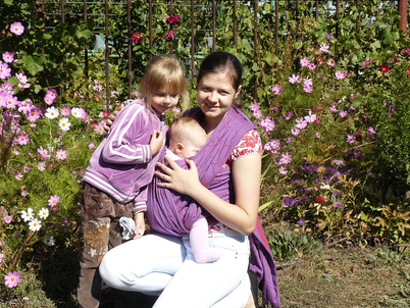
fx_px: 770
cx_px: 193
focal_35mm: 65
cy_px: 149
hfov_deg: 29.8
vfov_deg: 22.6
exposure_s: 1/320
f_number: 5.6
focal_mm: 9.6
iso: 100
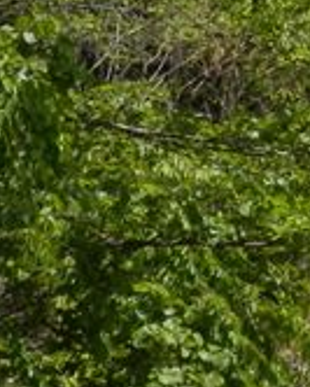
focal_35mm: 188
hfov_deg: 7.4
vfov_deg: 9.9
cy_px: -217
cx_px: 893
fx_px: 2154
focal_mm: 7.3
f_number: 3.7
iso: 80
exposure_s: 1/640
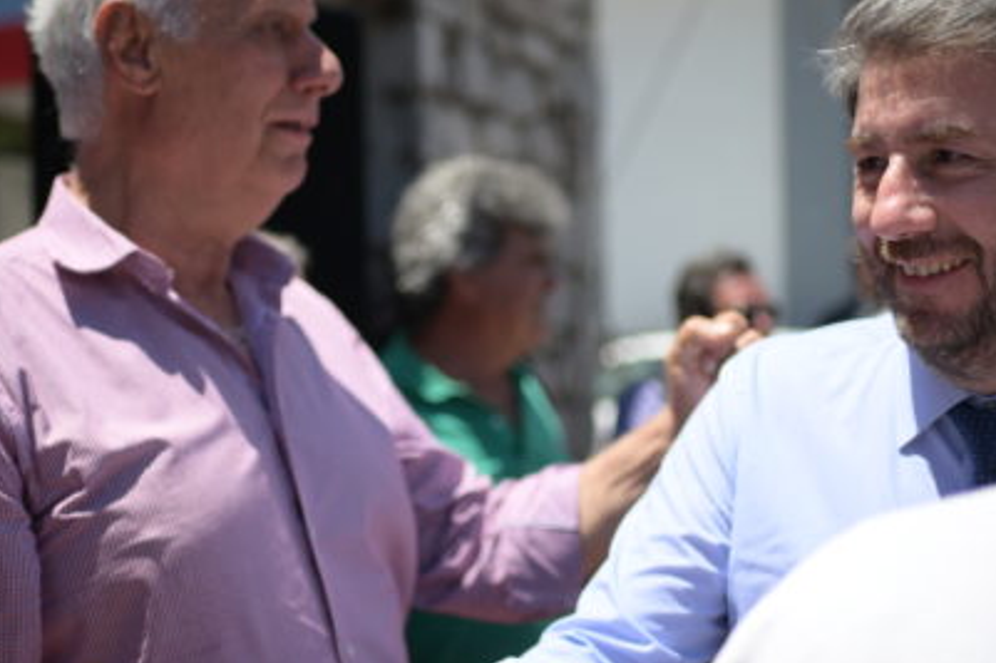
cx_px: 472
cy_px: 310
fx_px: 1493
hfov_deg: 36.9
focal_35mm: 54
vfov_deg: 25.0
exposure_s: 1/26000
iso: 800
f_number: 2
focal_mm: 35
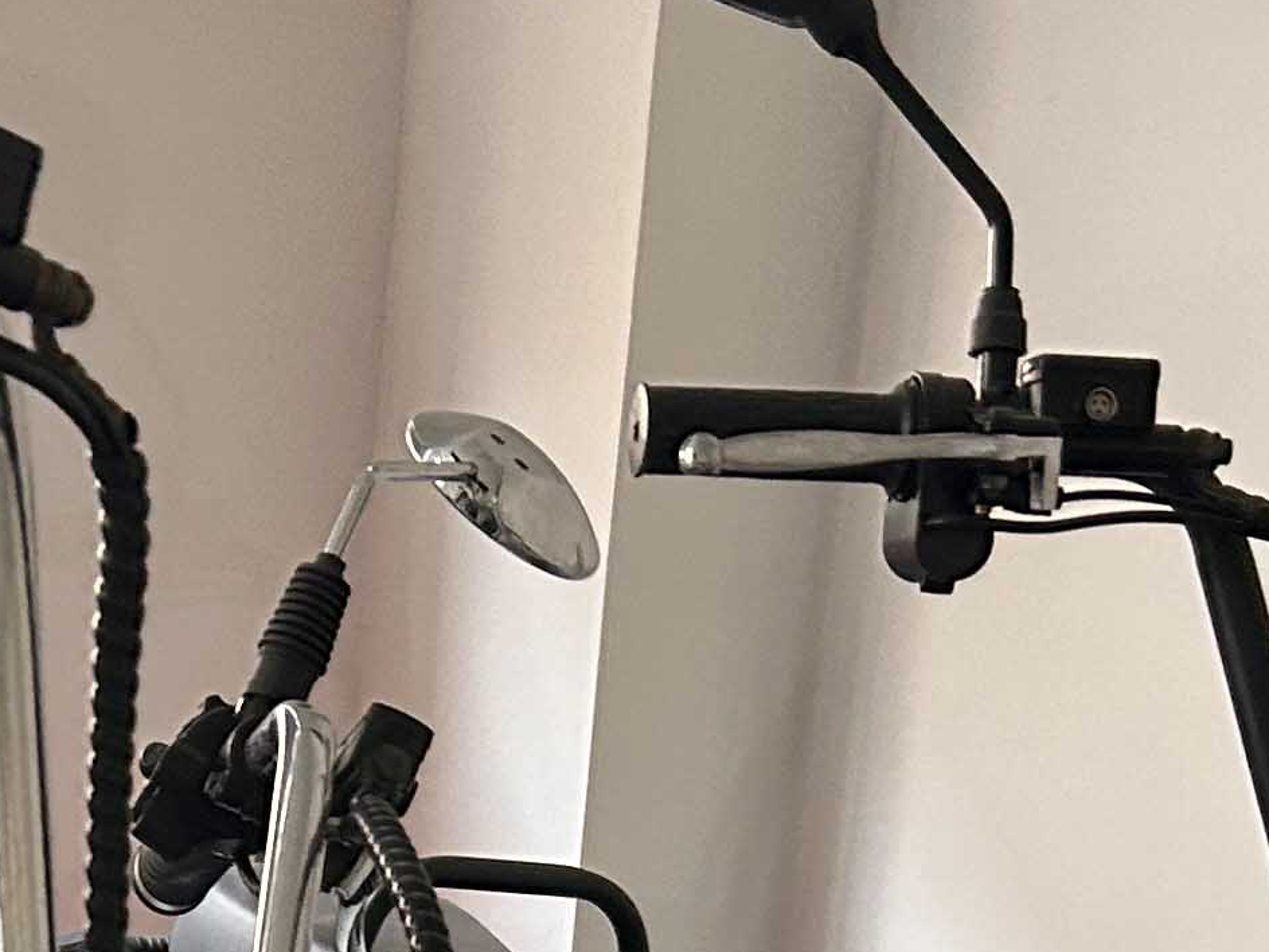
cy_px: 1887
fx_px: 4069
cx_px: 157
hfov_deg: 17.5
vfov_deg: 11.9
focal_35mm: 111
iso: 160
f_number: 1.5
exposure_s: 1/50
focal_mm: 5.7
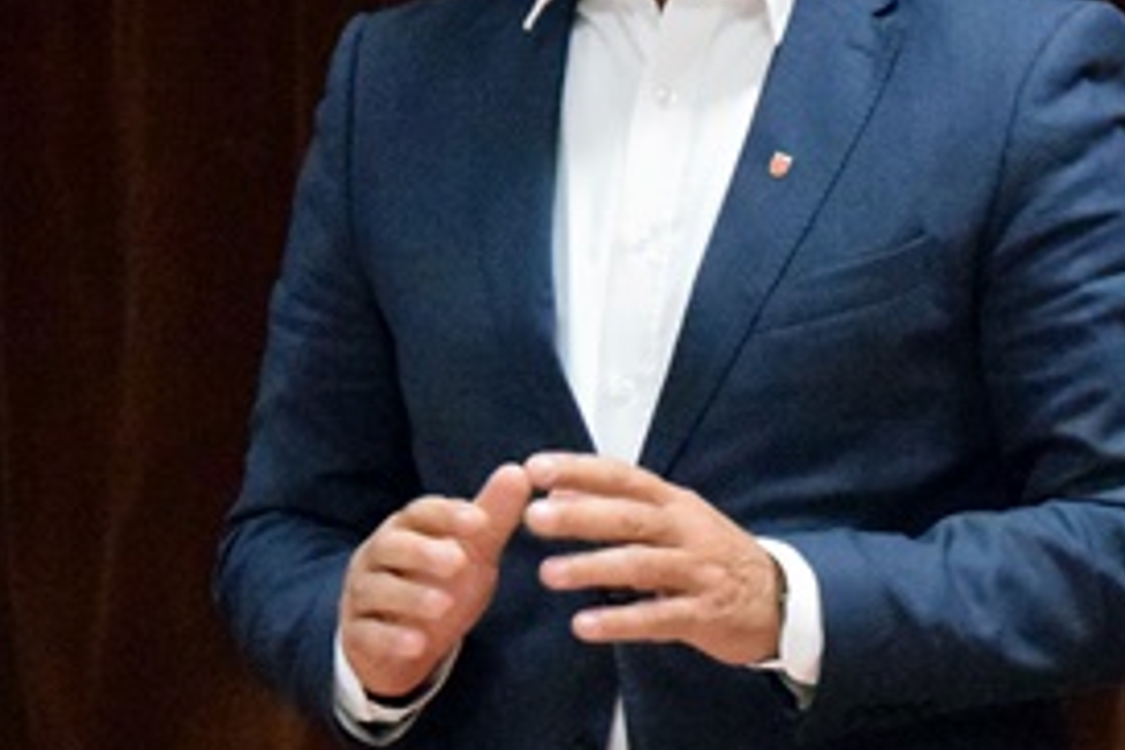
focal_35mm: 371
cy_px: 490
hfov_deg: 5.6
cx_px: 647
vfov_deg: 3.7
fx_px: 11582
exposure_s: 1/100
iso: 12800
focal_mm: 75
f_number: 5.6
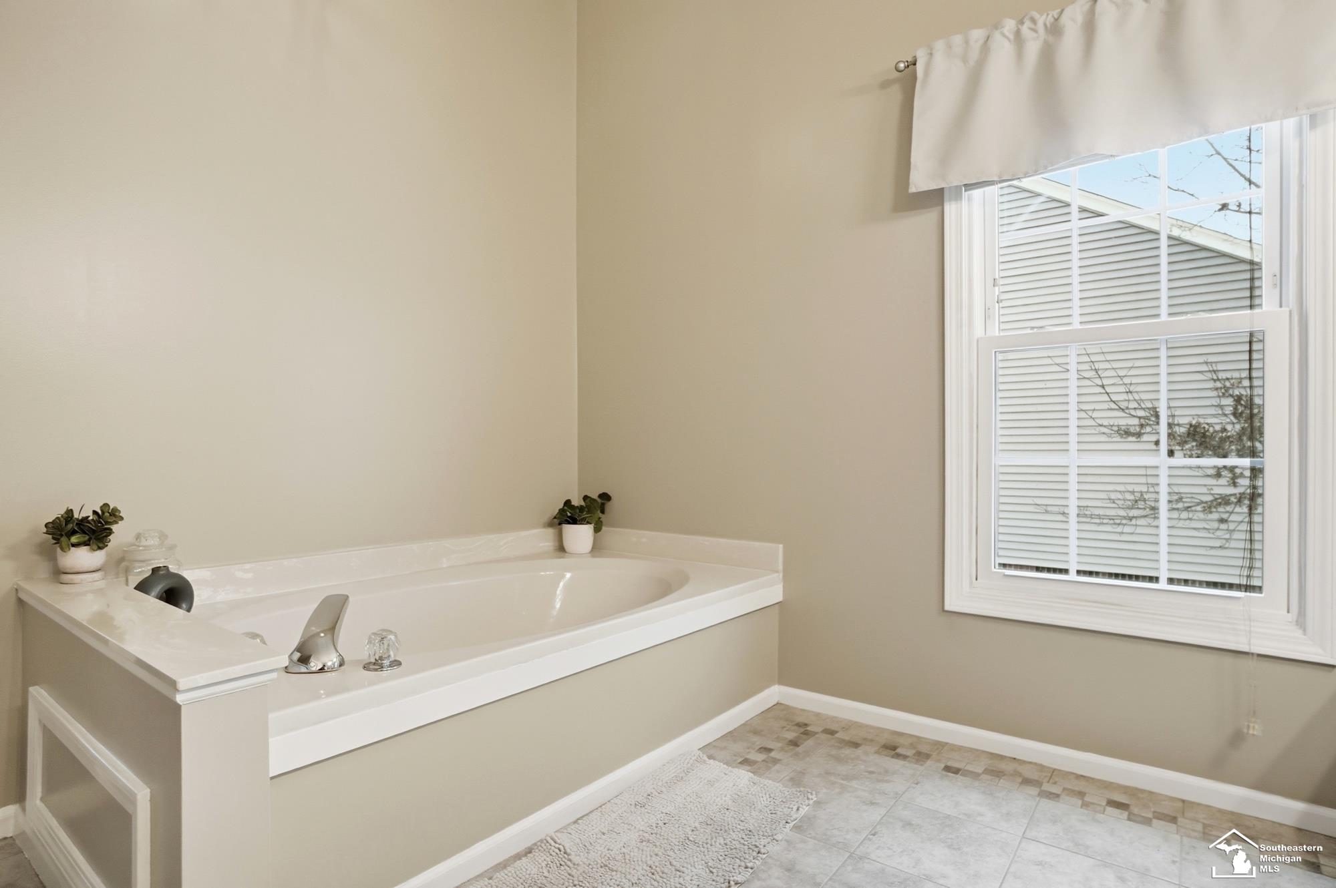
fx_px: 667
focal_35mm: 18
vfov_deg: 67.3
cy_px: 444
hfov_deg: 90.0
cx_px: 668
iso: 100
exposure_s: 1/400
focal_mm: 12
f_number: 4
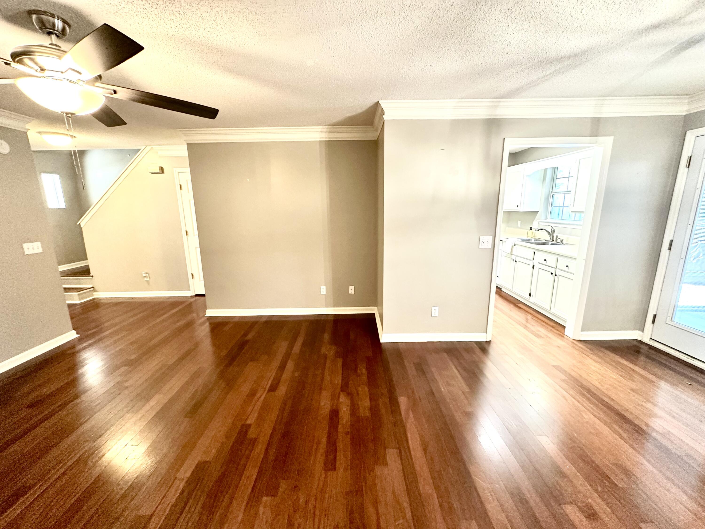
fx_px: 285
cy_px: 264
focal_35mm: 14
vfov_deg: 85.7
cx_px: 352
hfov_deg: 102.1
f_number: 2.2
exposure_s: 1/60
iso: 320
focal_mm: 2.22
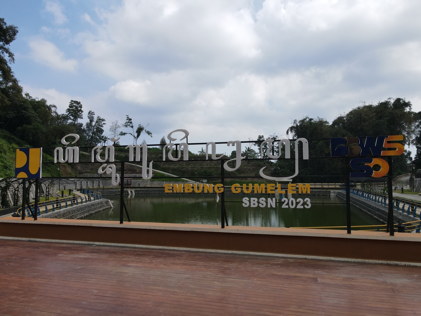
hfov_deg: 71.6
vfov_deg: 56.8
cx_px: 210
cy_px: 158
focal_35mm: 24
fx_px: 292
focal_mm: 4.5
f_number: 2.8
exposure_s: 1/725
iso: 100
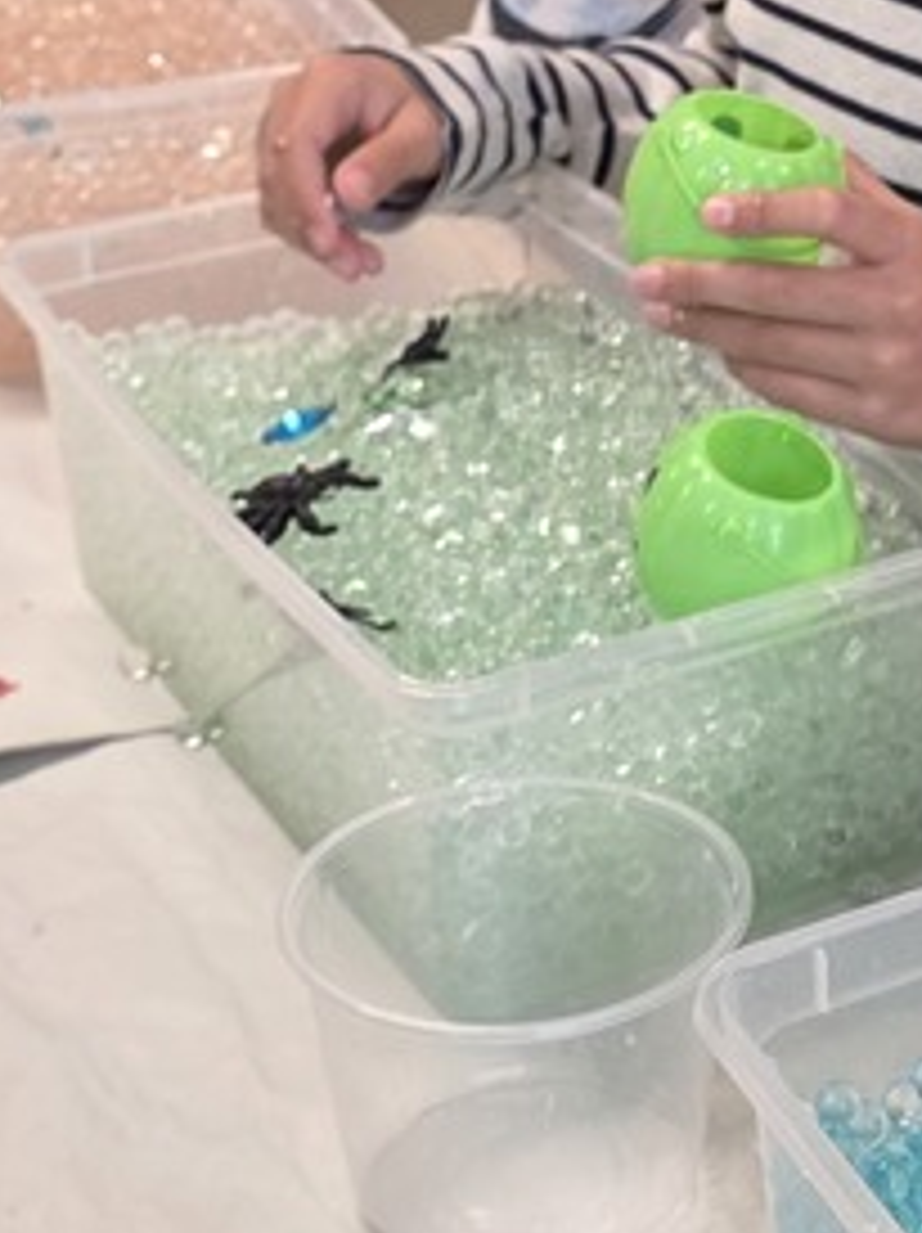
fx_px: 3059
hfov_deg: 16.9
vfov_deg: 22.4
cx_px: 819
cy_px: 194
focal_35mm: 86
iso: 250
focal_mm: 6.3
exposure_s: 1/120
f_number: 1.7
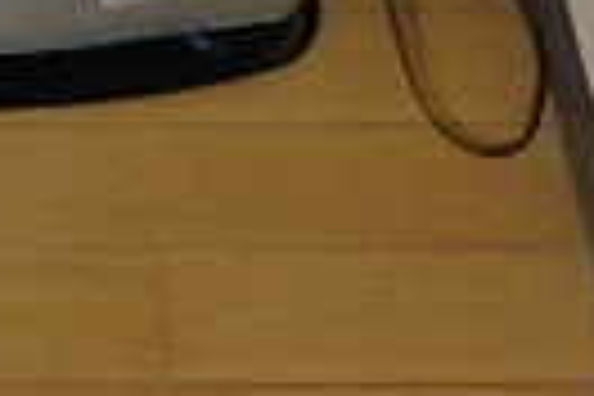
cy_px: -598
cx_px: -144
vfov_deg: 10.7
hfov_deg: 18.2
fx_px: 1749
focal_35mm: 106
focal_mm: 3.7
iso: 640
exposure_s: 1/30
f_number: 3.5
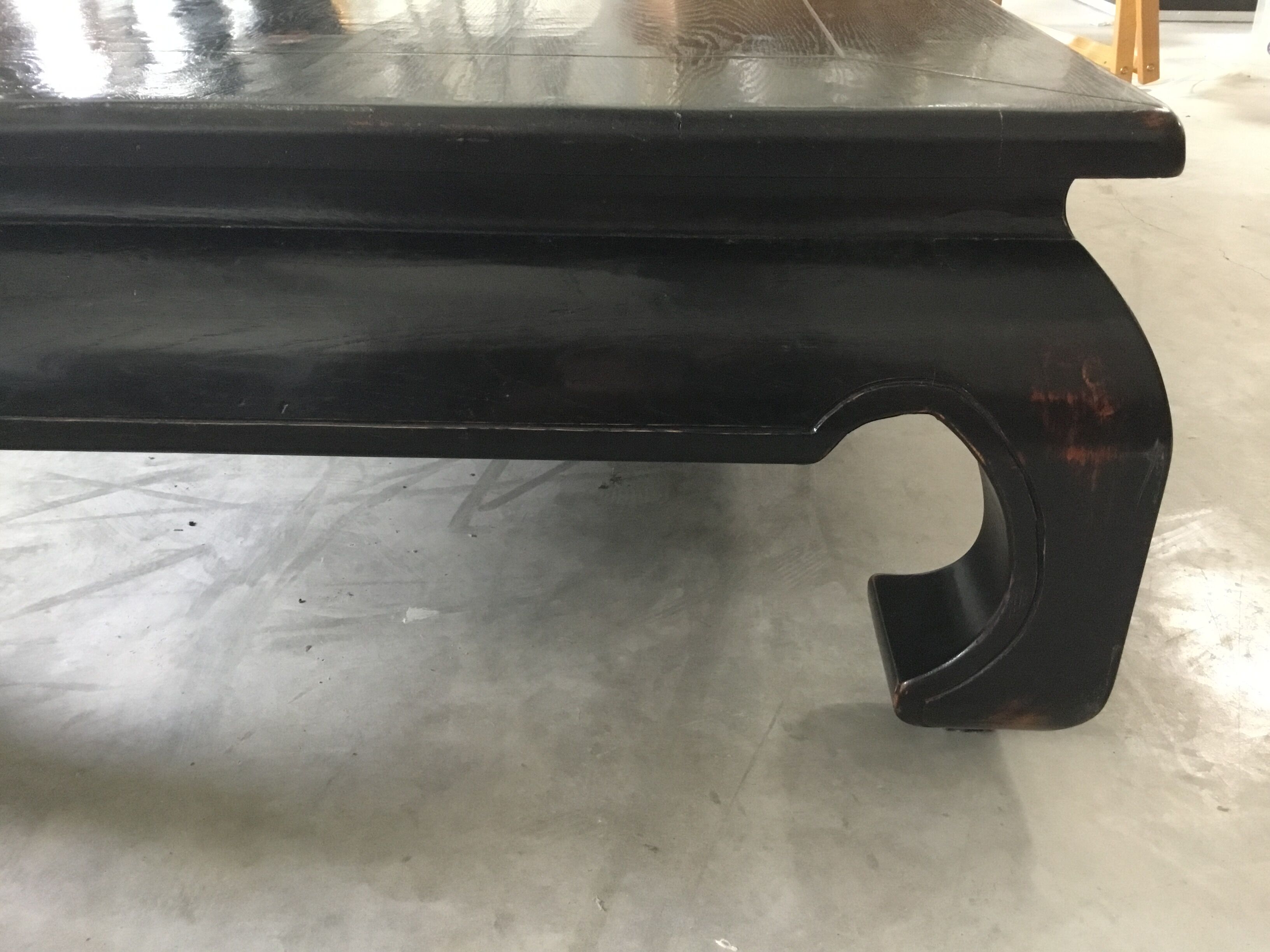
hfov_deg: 58.4
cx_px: 635
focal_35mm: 31
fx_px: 1137
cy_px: 476
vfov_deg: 45.4
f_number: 2.4
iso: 250
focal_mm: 3.3
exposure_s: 1/17
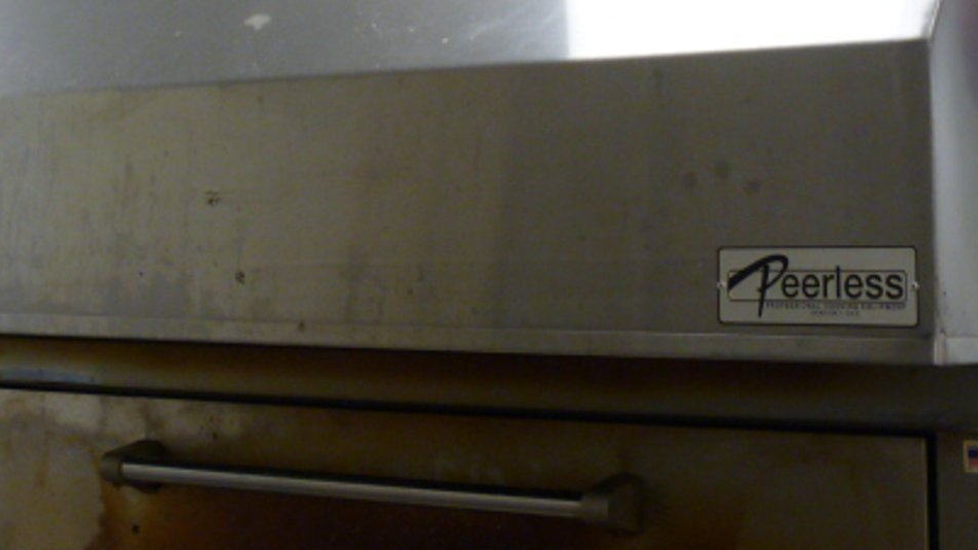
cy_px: -25
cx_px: 383
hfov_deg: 31.8
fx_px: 1712
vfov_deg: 17.7
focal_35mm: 66
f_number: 2.8
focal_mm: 5.5
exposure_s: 1/30
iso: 160
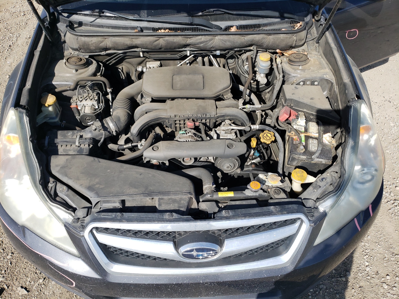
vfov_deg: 53.1
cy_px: 150
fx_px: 300
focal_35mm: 26
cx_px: 200
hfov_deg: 67.3
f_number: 1.5
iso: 50
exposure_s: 1/2000
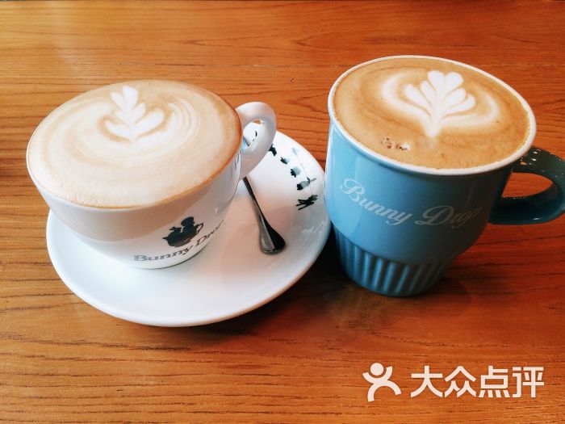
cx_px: 282
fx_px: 473
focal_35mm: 29
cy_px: 212
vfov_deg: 48.2
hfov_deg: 61.7
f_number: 2.2
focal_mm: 4.15
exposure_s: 1/33
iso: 64
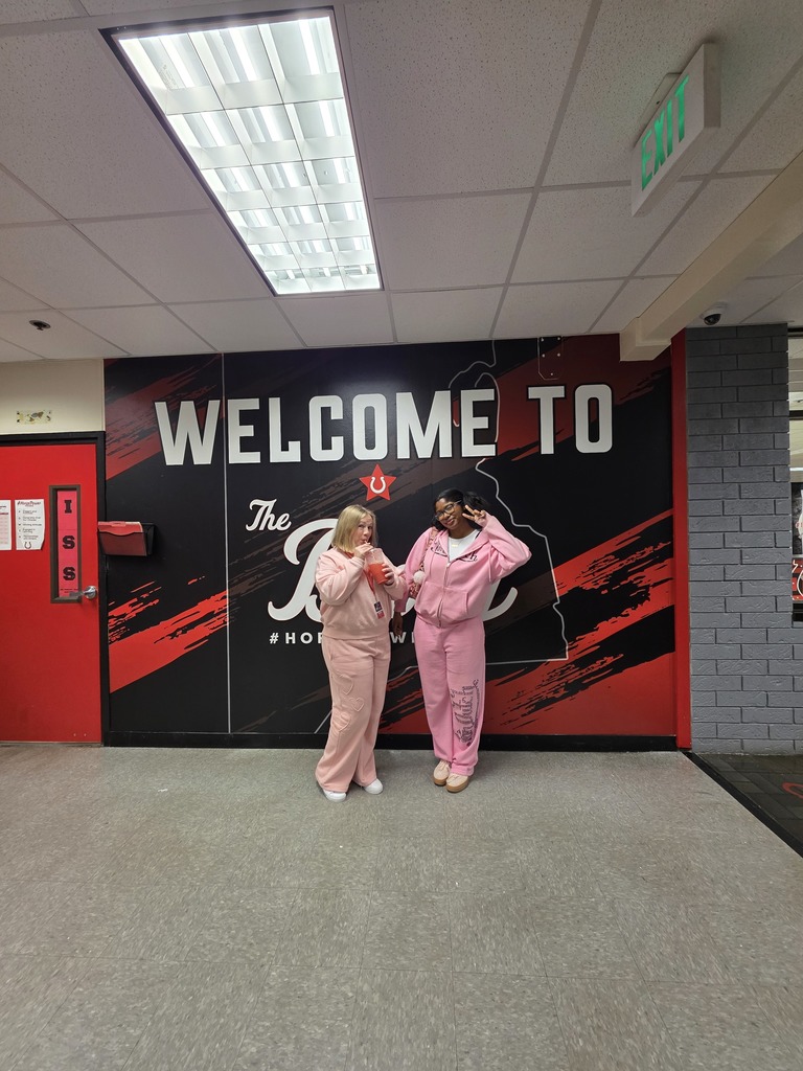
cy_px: 536
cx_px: 402
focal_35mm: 13
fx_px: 402
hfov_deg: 89.9
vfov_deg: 106.2
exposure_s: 1/60
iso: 160
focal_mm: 2.2
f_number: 1.9
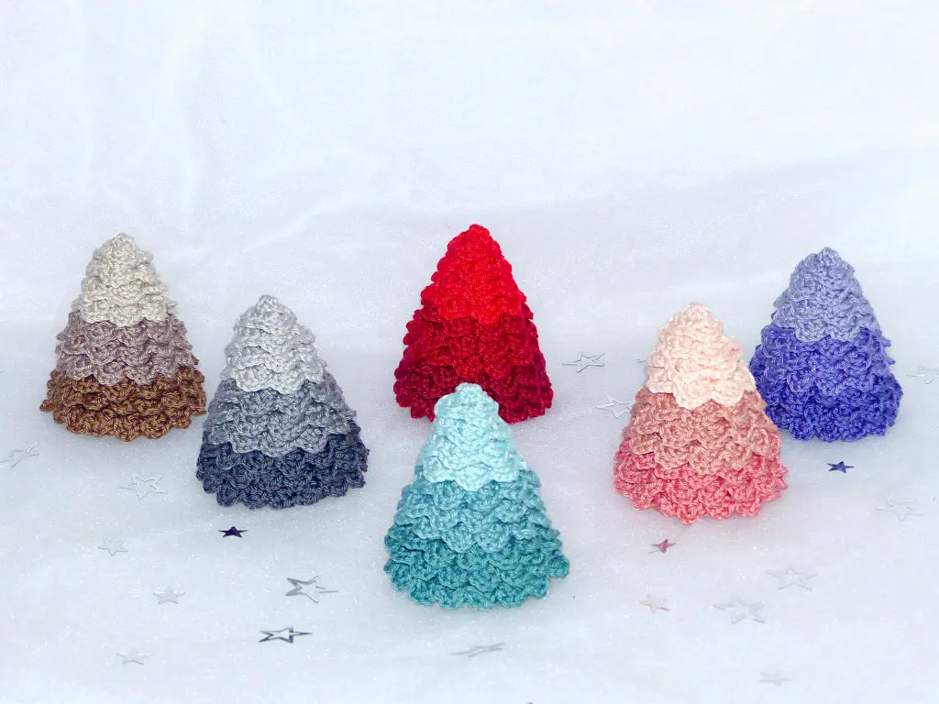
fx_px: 1709
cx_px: 470
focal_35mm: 63
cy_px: 352
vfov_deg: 23.3
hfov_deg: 30.7
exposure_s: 1/60
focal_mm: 11.4
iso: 100
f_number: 2.8
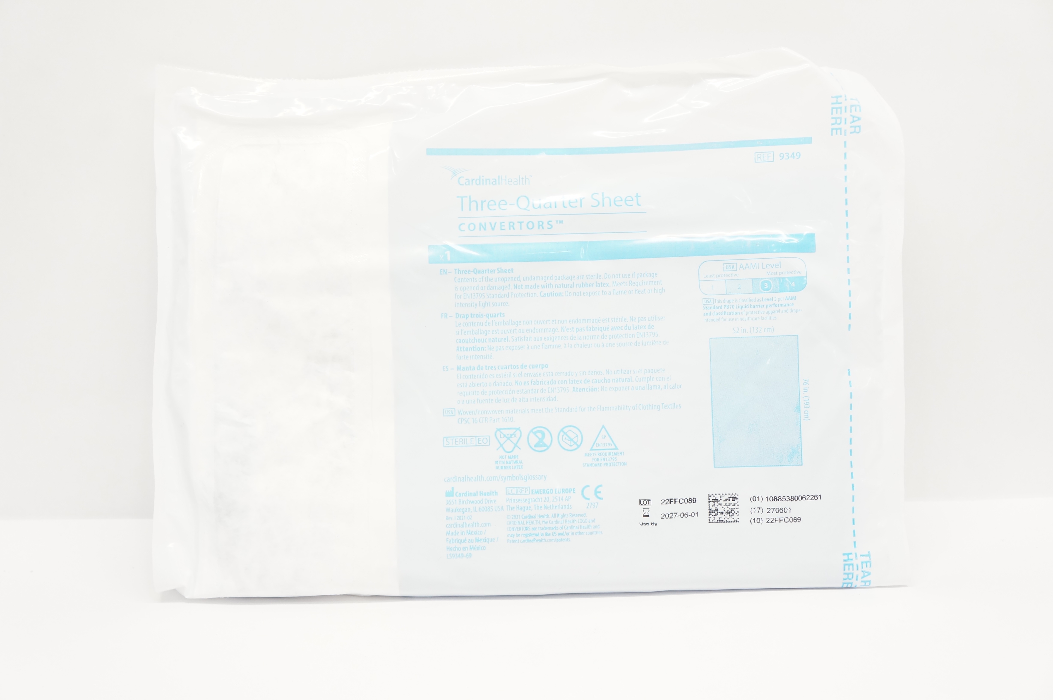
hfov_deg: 43.6
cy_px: 350
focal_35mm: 45
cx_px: 526
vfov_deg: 29.8
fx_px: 1315
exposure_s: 1/60
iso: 800
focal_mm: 30
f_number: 6.3
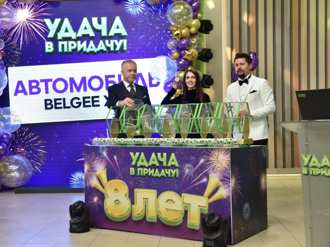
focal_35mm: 55
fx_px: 524
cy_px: 122
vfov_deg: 26.6
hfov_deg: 34.9
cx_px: 149
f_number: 3.5
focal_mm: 50
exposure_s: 1/200
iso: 1250
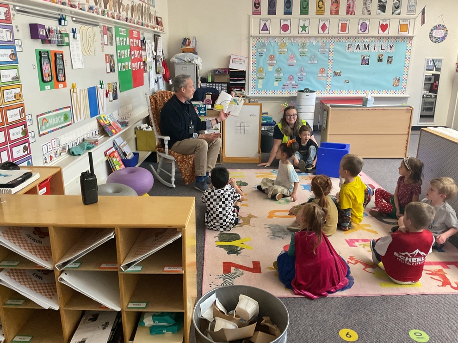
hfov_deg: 60.0
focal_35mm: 30
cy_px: 177
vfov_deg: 46.8
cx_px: 228
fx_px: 397
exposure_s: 1/60
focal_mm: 3
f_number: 1.8
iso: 160
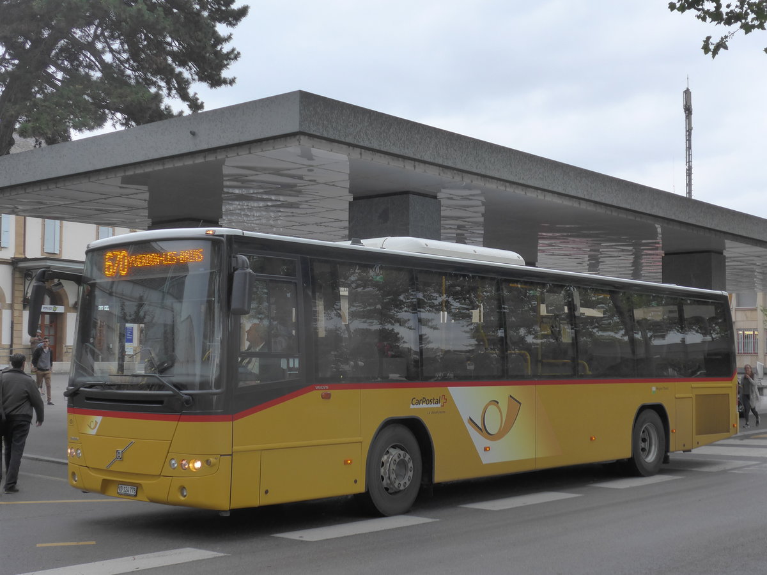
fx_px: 1086
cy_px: 288
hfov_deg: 38.9
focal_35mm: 49
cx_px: 384
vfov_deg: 29.7
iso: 200
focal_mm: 10.1
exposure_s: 1/100
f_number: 3.2
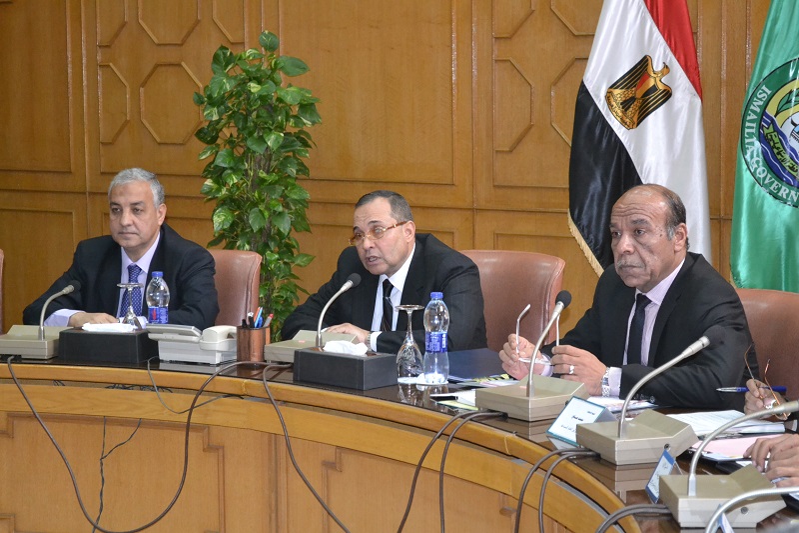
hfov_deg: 24.6
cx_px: 400
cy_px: 266
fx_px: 1831
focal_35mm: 82
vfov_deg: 16.5
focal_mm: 55
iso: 3200
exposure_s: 1/60
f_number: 5.6
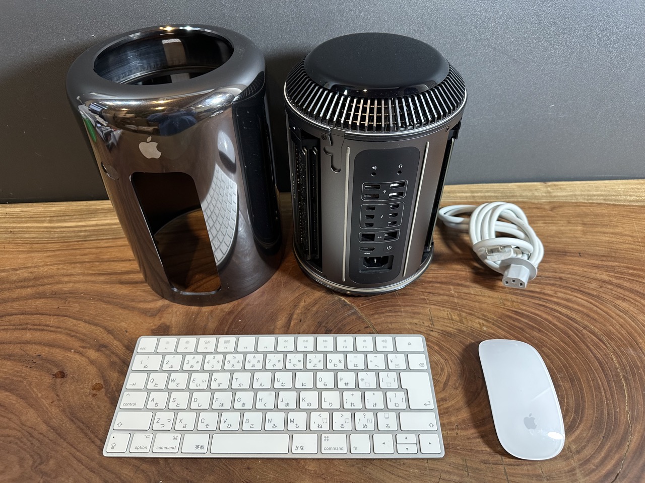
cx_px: 322
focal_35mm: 24
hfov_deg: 71.6
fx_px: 447
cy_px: 242
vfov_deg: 56.8
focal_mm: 6.86
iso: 200
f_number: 1.78
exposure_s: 1/100
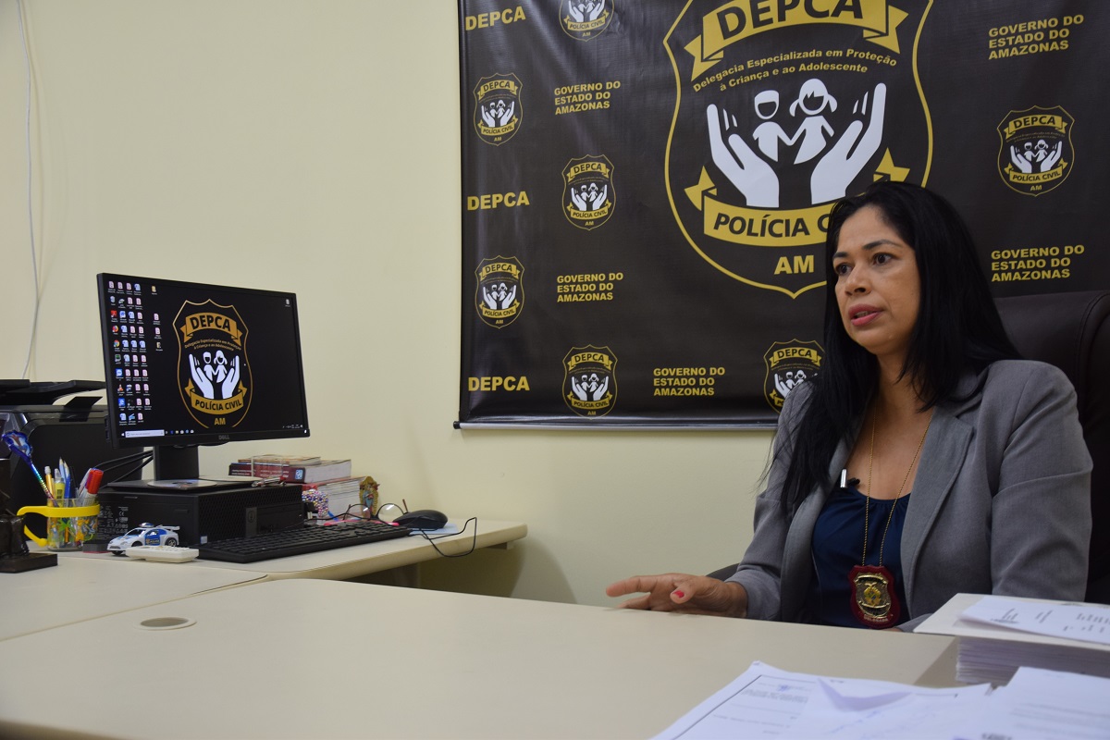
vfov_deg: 34.2
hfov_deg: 49.6
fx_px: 1202
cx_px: 555
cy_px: 370
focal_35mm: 39
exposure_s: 1/60
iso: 450
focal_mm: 26
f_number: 4
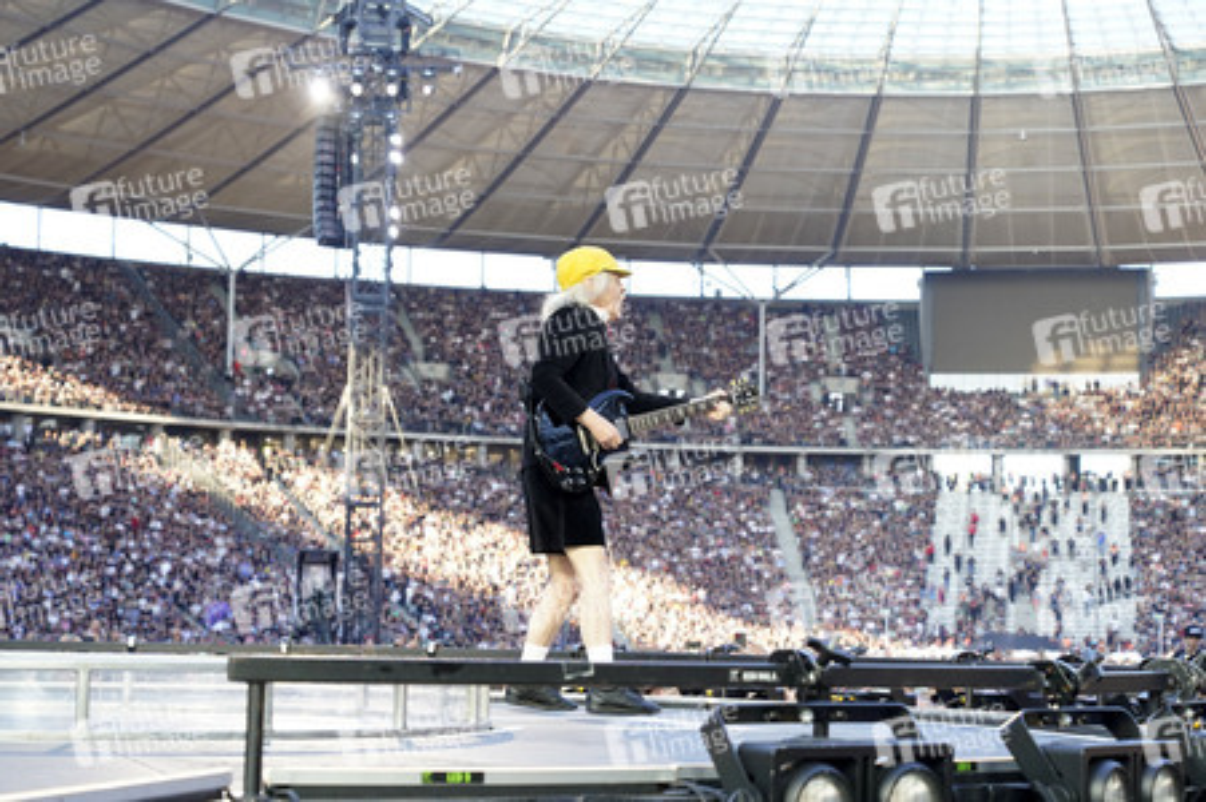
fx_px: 2042
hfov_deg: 32.9
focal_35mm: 61
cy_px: 401
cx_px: 603
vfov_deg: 22.2
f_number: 5
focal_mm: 61
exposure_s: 1/400
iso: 1600
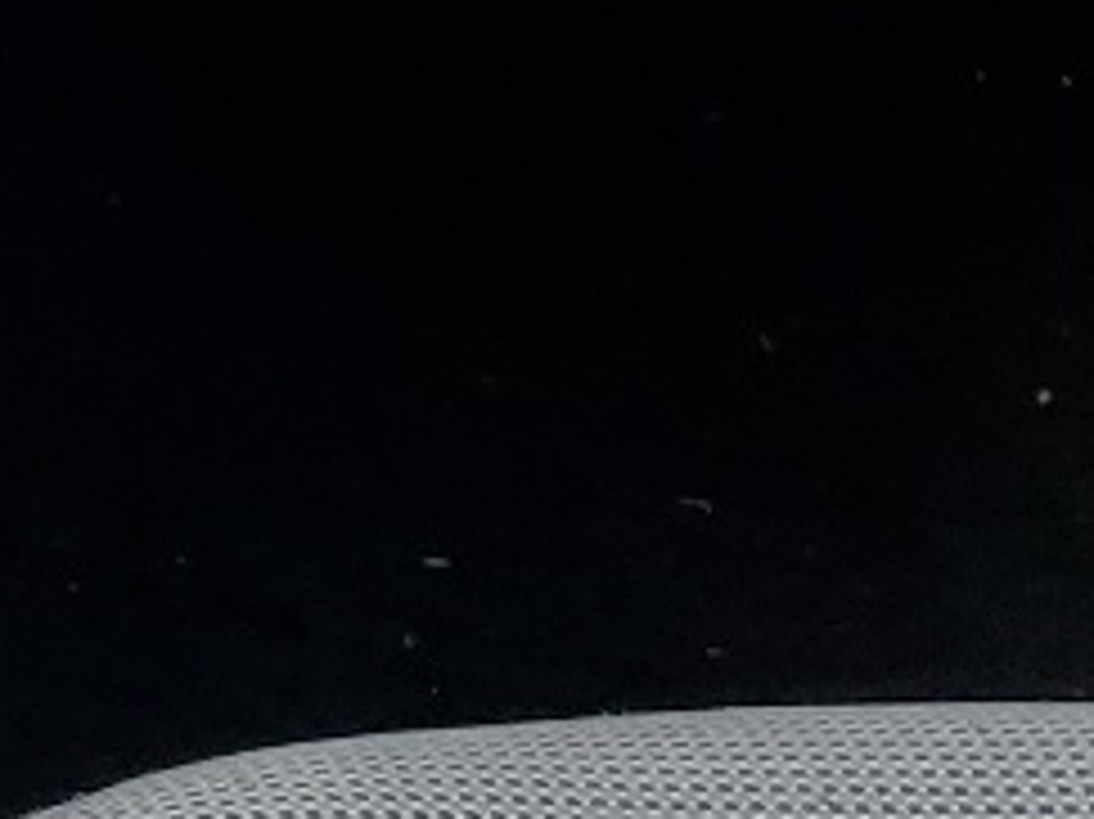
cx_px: -1031
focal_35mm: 171
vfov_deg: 8.7
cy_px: 418
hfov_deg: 10.7
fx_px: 5402
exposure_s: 1/175
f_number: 1.5
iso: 50
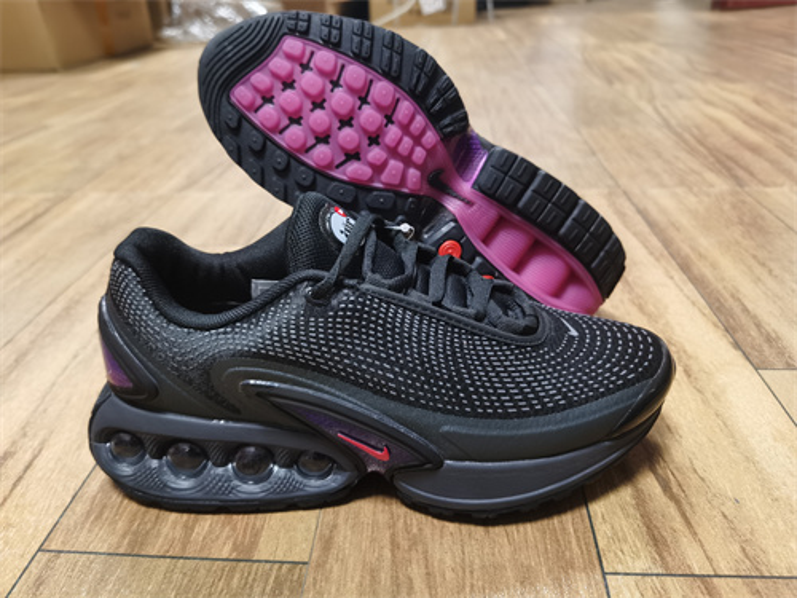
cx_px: 398
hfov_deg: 65.3
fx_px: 622
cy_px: 299
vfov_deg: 51.4
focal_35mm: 27
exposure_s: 1/33.3
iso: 400
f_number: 1.6
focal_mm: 5.56
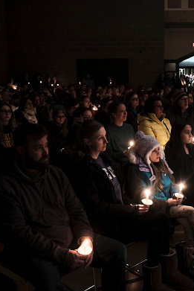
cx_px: 140
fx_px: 331
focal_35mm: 41
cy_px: 147
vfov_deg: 47.4
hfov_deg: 32.2
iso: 2500
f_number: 3.6
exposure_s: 1/25
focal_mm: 18
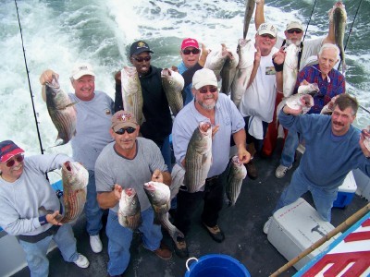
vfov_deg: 39.7
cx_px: 185
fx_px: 385
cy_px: 138
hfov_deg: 51.4
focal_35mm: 36
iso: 64
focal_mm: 5.85
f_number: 2.8
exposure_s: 1/320
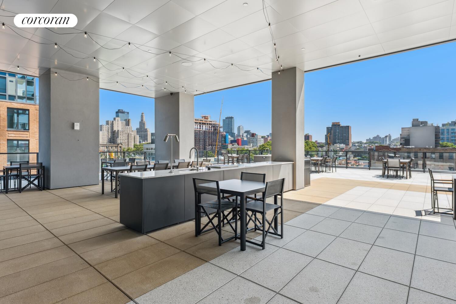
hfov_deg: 86.9
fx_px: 241
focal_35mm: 19
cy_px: 152
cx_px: 228
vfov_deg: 64.6
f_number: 8
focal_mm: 19
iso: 160
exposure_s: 1/200
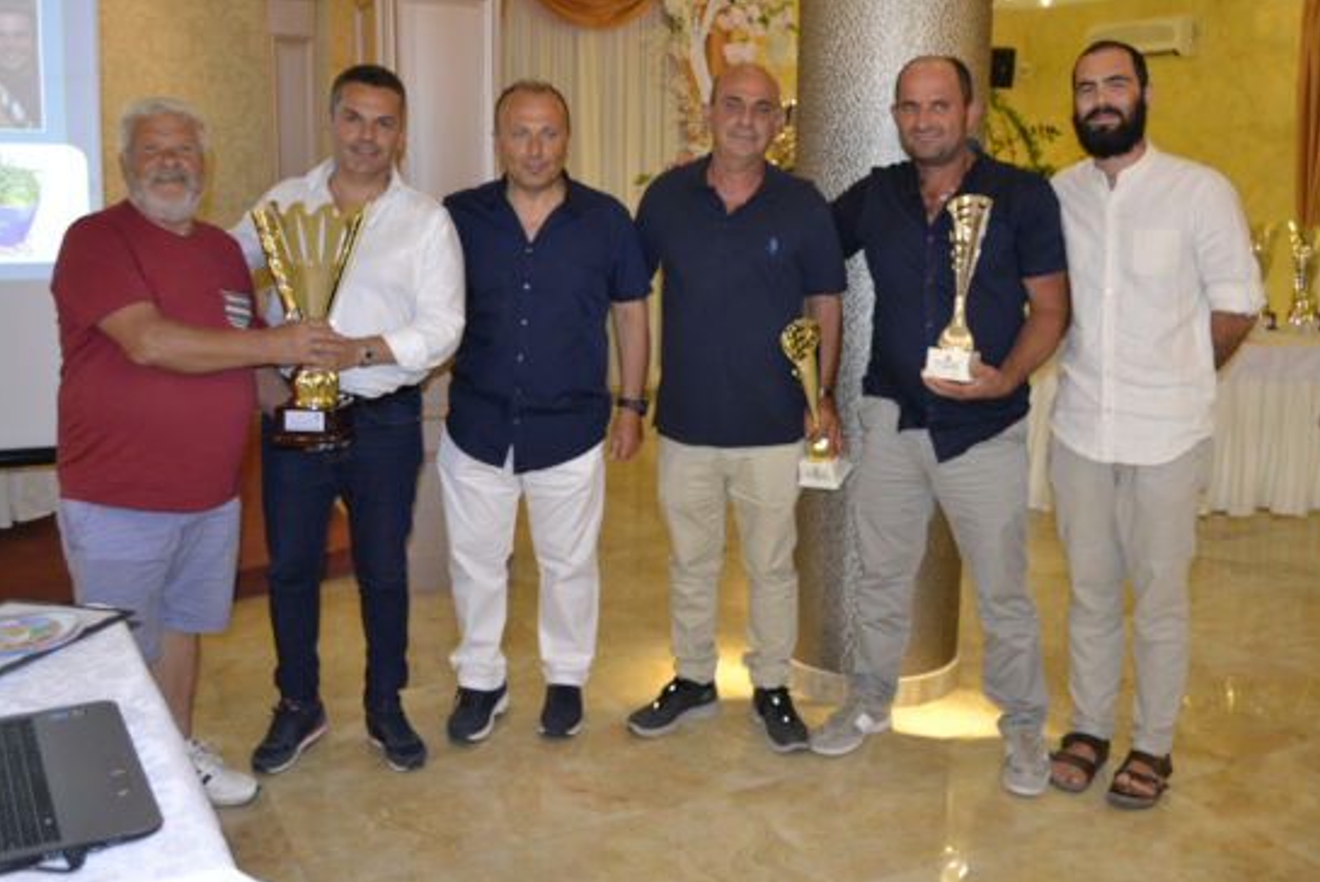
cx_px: 717
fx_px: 1211
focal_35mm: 33
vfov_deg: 40.0
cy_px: 405
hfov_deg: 57.1
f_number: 3.5
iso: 1100
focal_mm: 20
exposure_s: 1/60
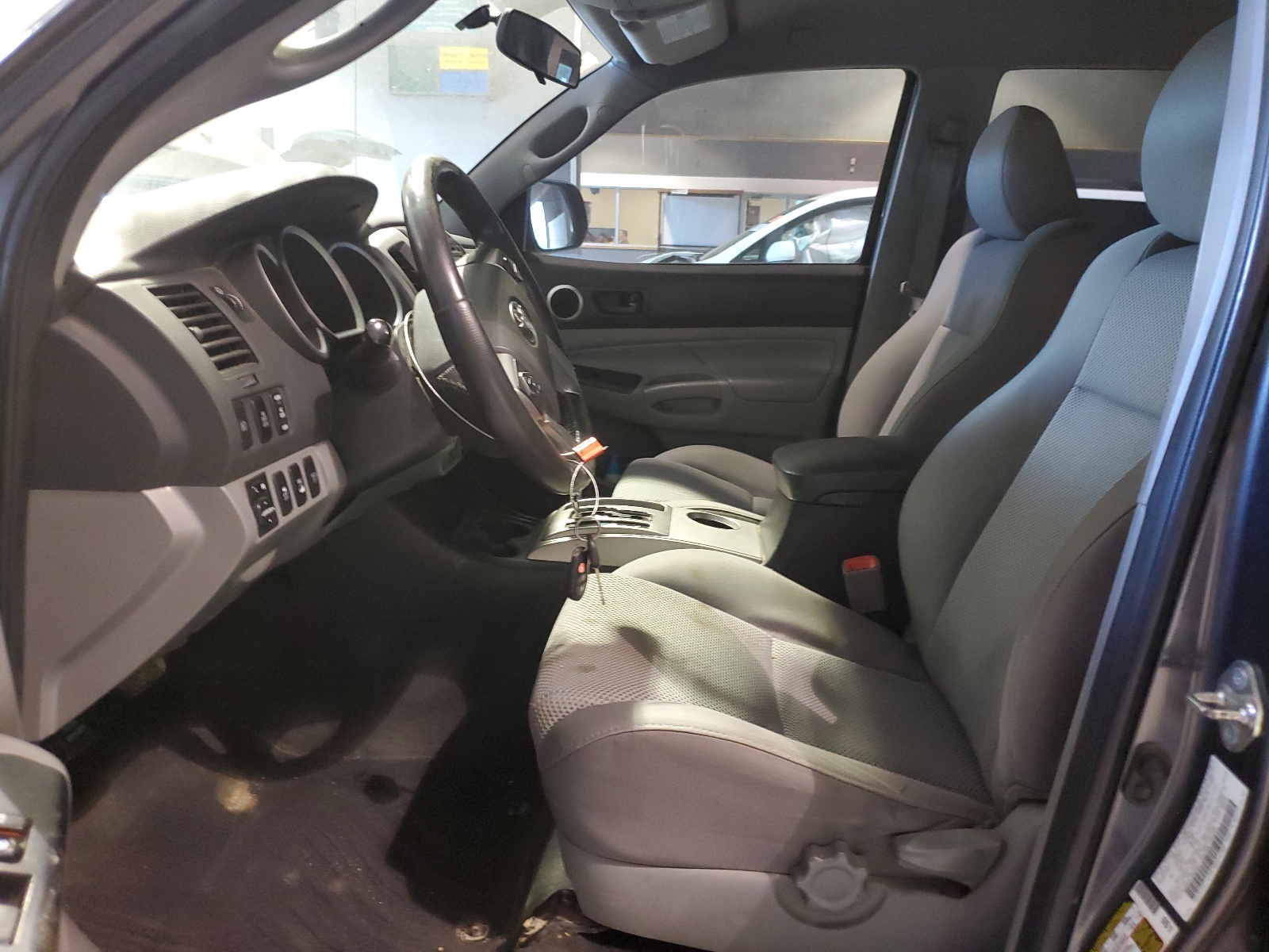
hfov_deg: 67.3
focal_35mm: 26
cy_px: 476
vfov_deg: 53.1
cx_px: 634
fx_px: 953
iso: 333
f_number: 1.5
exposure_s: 1/24
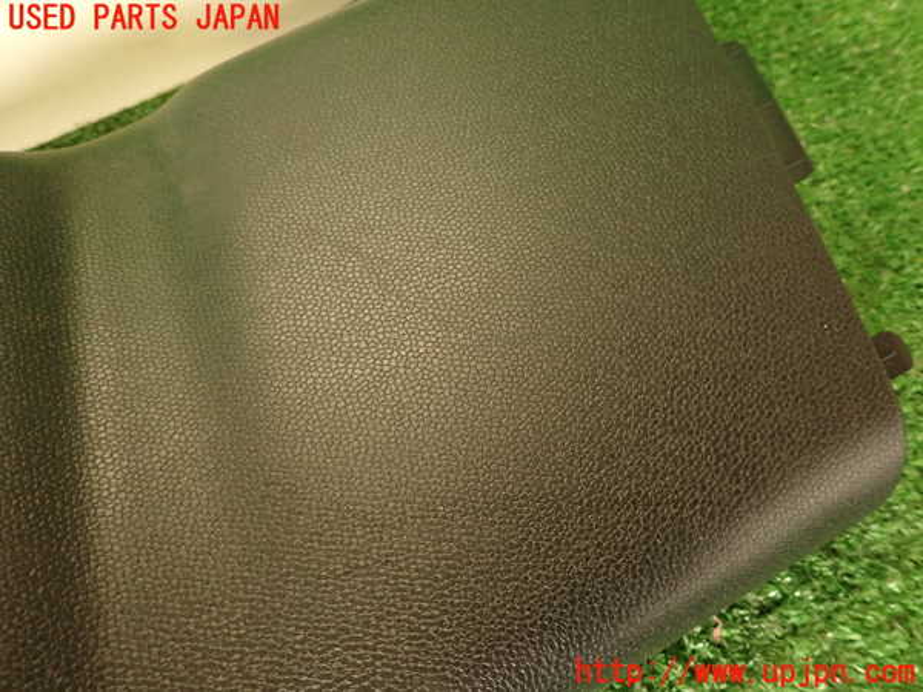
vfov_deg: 54.9
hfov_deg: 69.4
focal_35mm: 25
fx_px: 667
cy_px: 346
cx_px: 462
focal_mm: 4.5
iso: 200
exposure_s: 1/40
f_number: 2
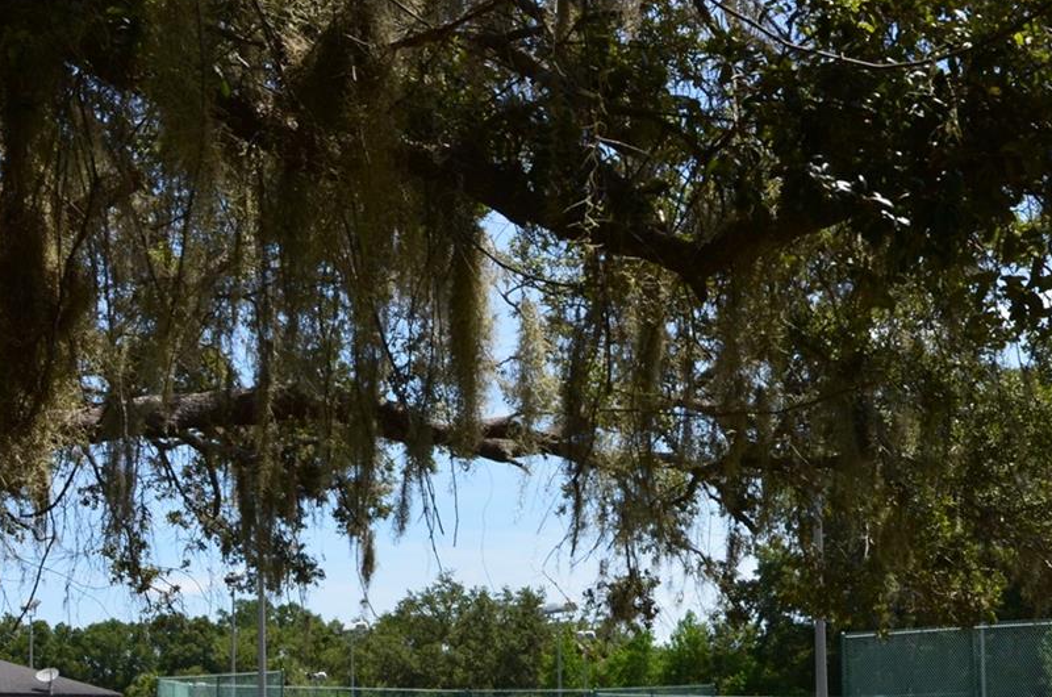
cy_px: 636
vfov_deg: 24.2
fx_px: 1575
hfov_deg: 36.6
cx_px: 684
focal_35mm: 54
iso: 250
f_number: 10
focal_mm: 18
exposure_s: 1/250
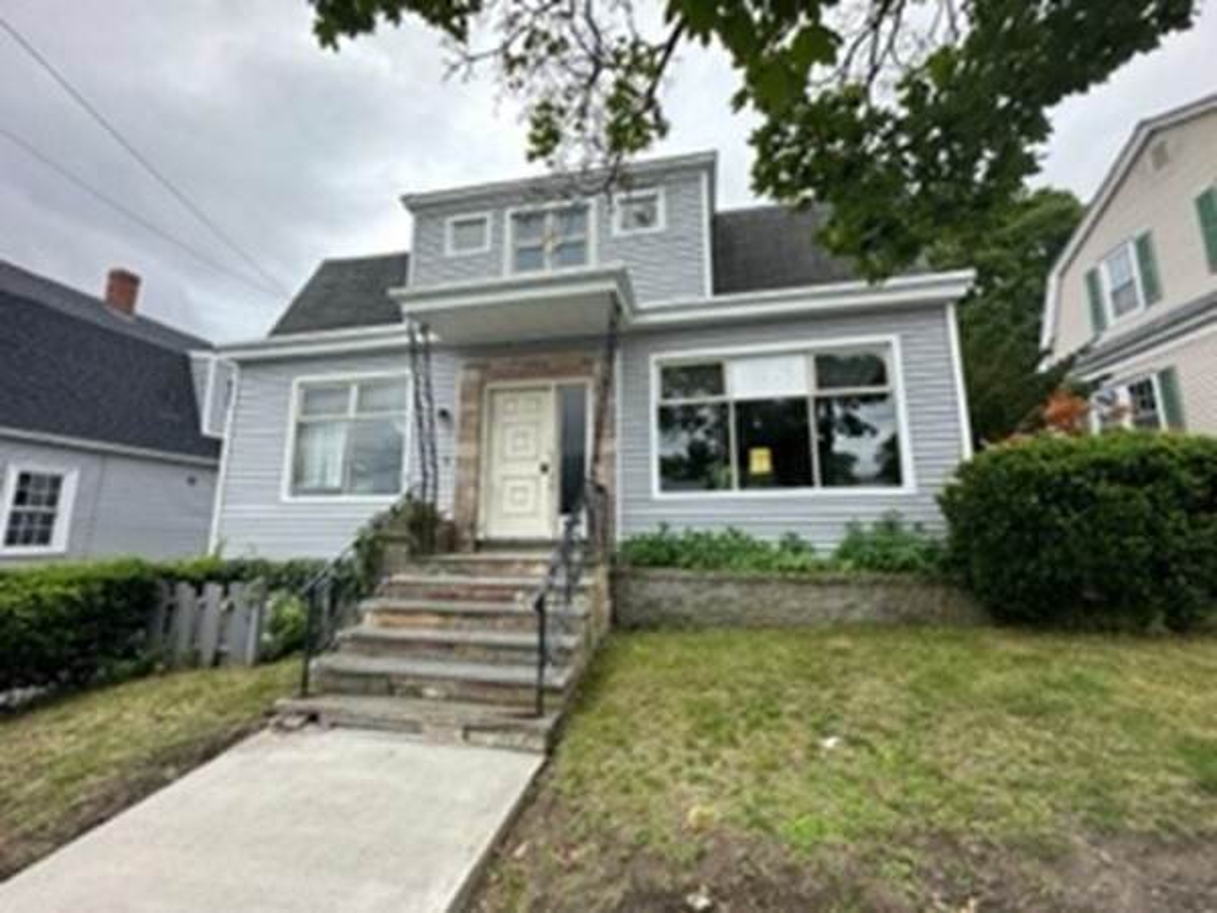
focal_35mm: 14
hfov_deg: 102.1
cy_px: 456
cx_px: 608
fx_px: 492
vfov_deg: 85.7
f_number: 2.2
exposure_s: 1/955
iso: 50
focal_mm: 2.22
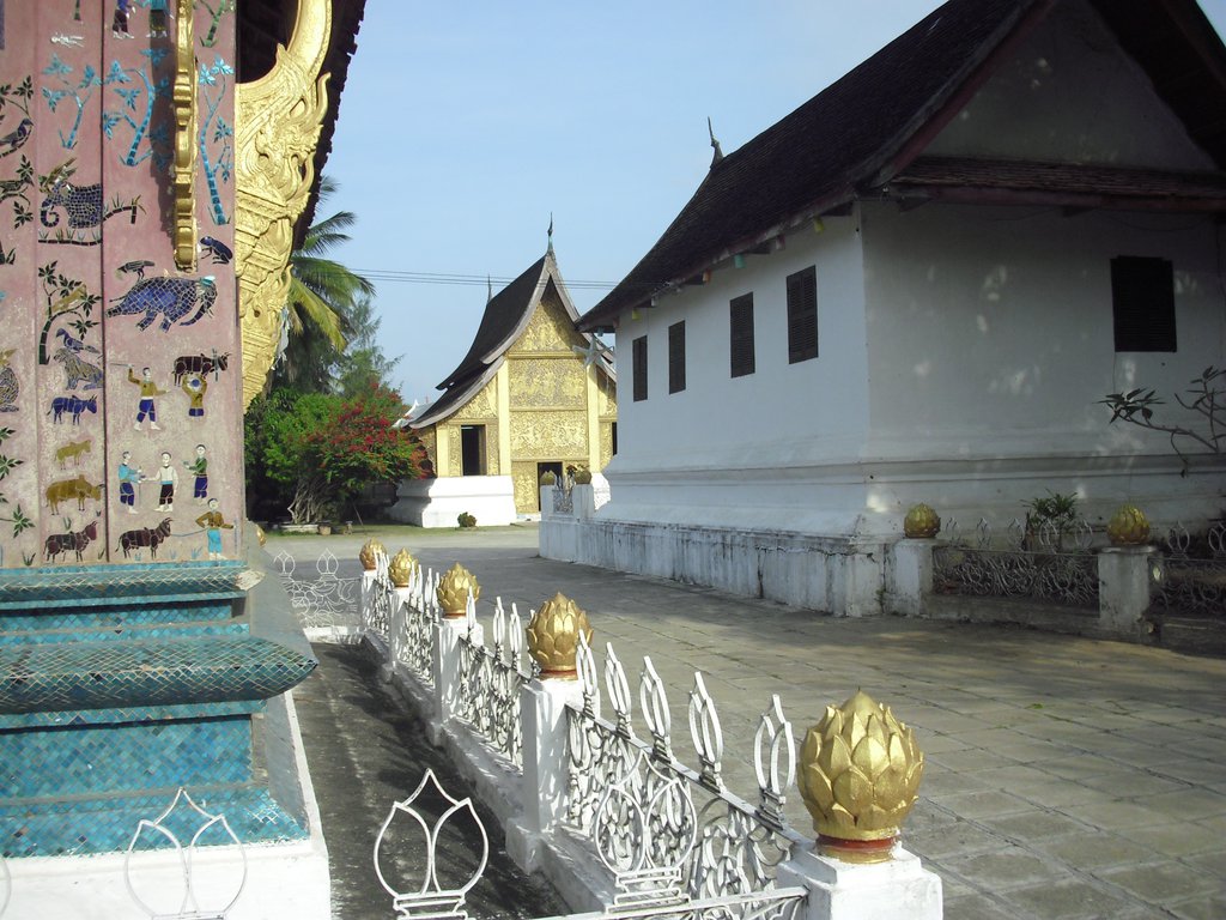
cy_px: 460
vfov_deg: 37.7
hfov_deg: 49.0
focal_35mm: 38
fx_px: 1346
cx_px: 613
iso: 100
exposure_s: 1/200
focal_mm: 6.2
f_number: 8
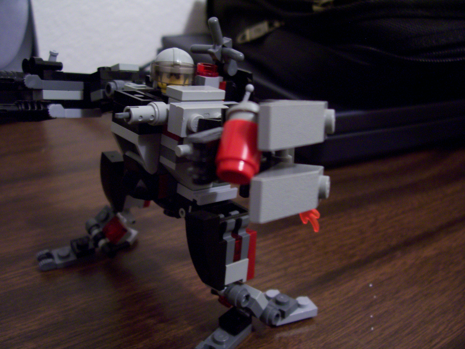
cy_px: 174
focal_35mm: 34
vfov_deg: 41.8
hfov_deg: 54.0
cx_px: 232
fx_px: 457
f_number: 2.7
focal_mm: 5.6
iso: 160
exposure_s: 1/8
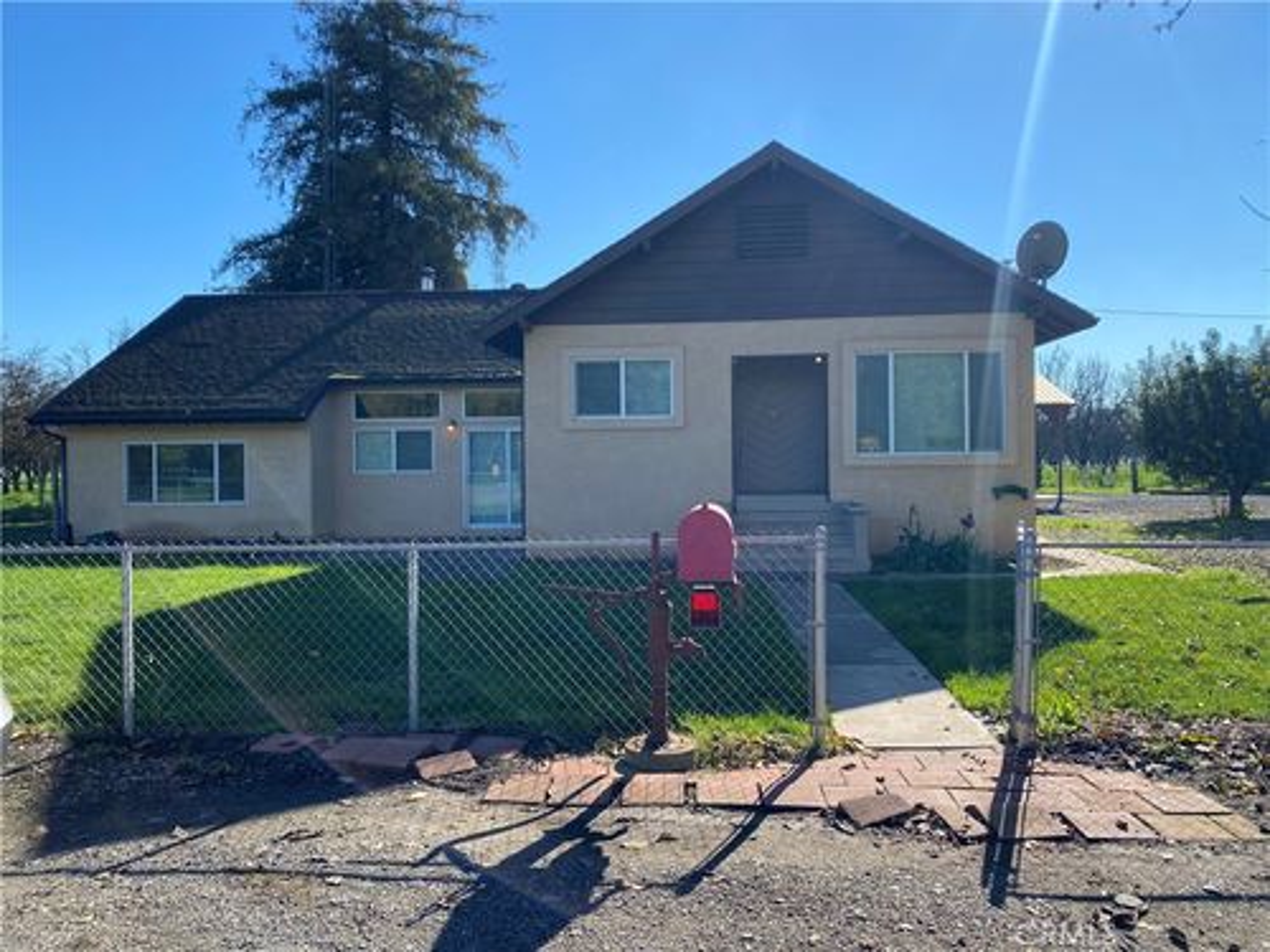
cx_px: 635
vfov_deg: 53.1
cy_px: 476
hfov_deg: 67.3
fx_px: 954
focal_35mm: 26
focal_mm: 4.25
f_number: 1.8
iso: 32
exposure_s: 1/2105
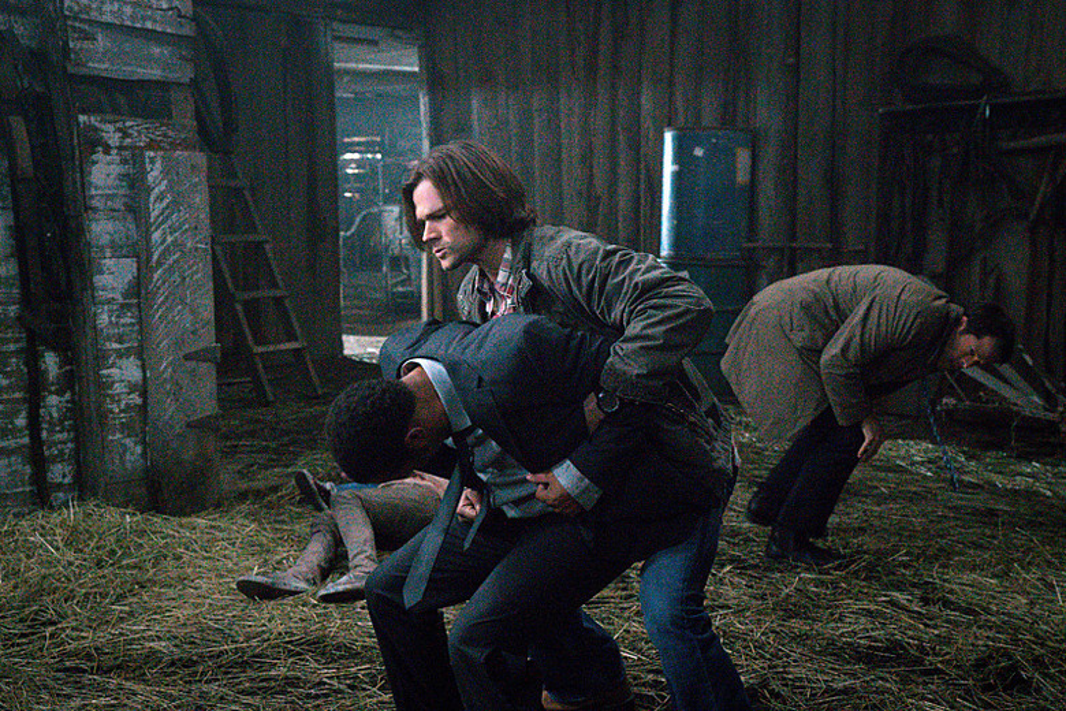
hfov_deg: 39.6
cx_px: 533
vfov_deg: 27.0
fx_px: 1480
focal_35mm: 50
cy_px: 356
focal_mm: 50
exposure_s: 1/250
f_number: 6.3
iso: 20000
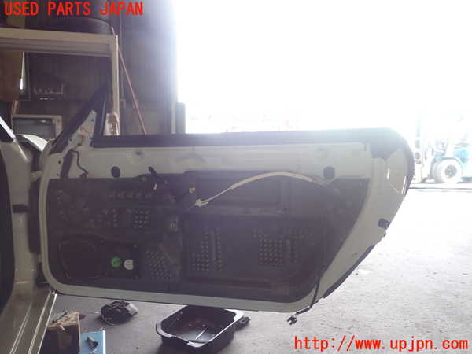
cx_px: 236
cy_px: 177
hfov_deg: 60.0
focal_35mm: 30
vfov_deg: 46.8
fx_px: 409
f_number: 2.3
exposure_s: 1/80
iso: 100
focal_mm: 5.4
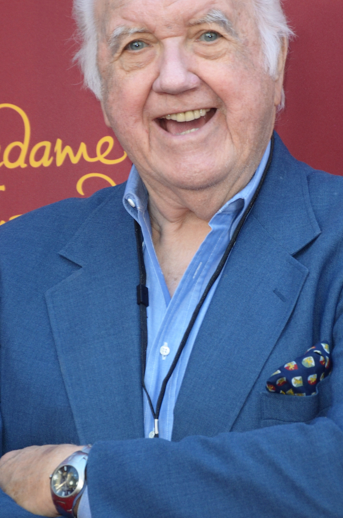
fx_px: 3616
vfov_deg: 8.2
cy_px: 255
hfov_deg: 5.4
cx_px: 197
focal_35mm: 252
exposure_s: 1/125
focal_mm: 105
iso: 500
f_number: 6.3
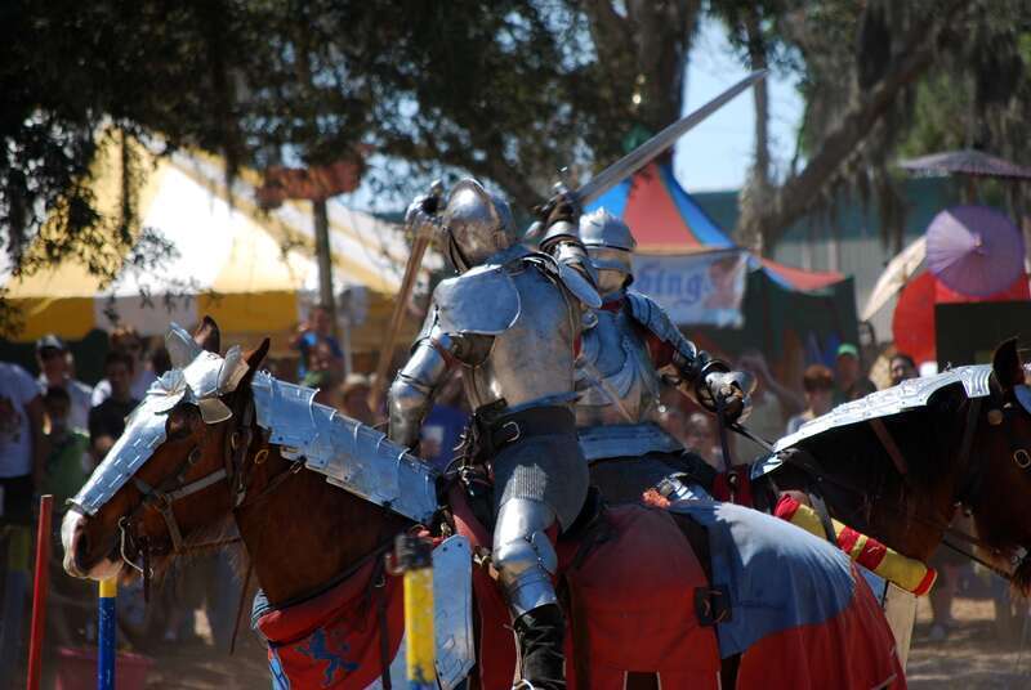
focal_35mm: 300
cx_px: 516
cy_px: 345
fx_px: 8604
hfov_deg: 6.9
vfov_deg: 4.6
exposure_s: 1/160
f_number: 6.3
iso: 100
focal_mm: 200
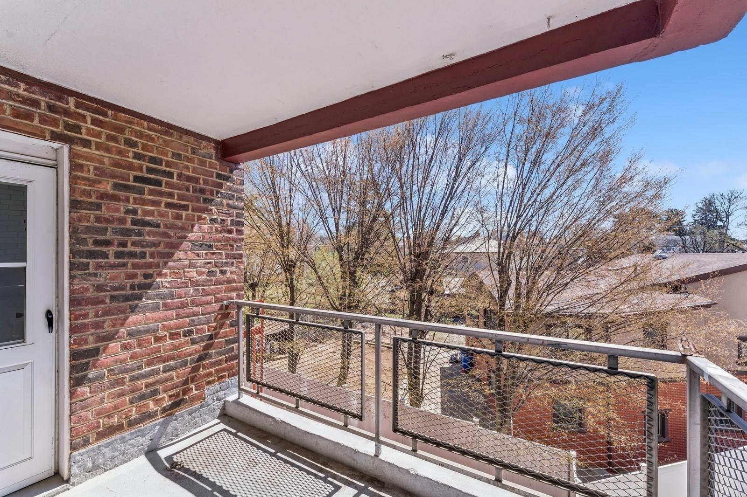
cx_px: 374
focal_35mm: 14
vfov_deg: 81.2
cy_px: 248
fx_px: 290
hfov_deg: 104.3
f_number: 11
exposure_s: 1/50
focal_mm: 14
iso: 100
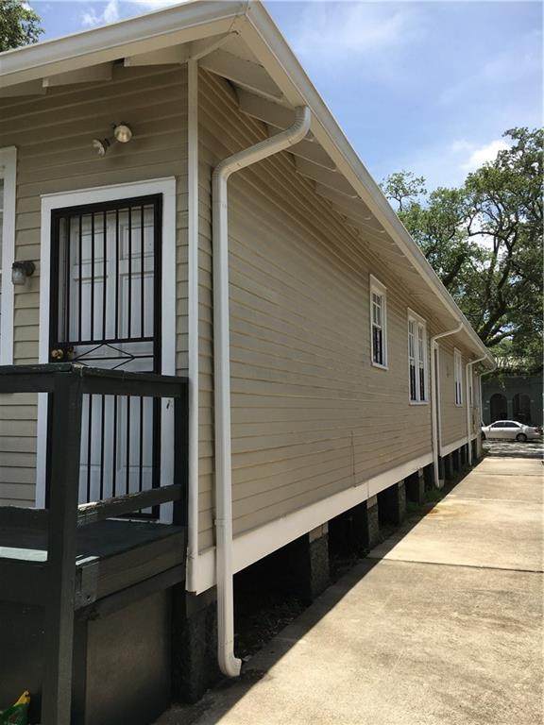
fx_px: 608
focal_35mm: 29
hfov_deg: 48.2
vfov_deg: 61.7
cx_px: 272
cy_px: 362
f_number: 2.2
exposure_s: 1/1326
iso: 25
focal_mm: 4.15
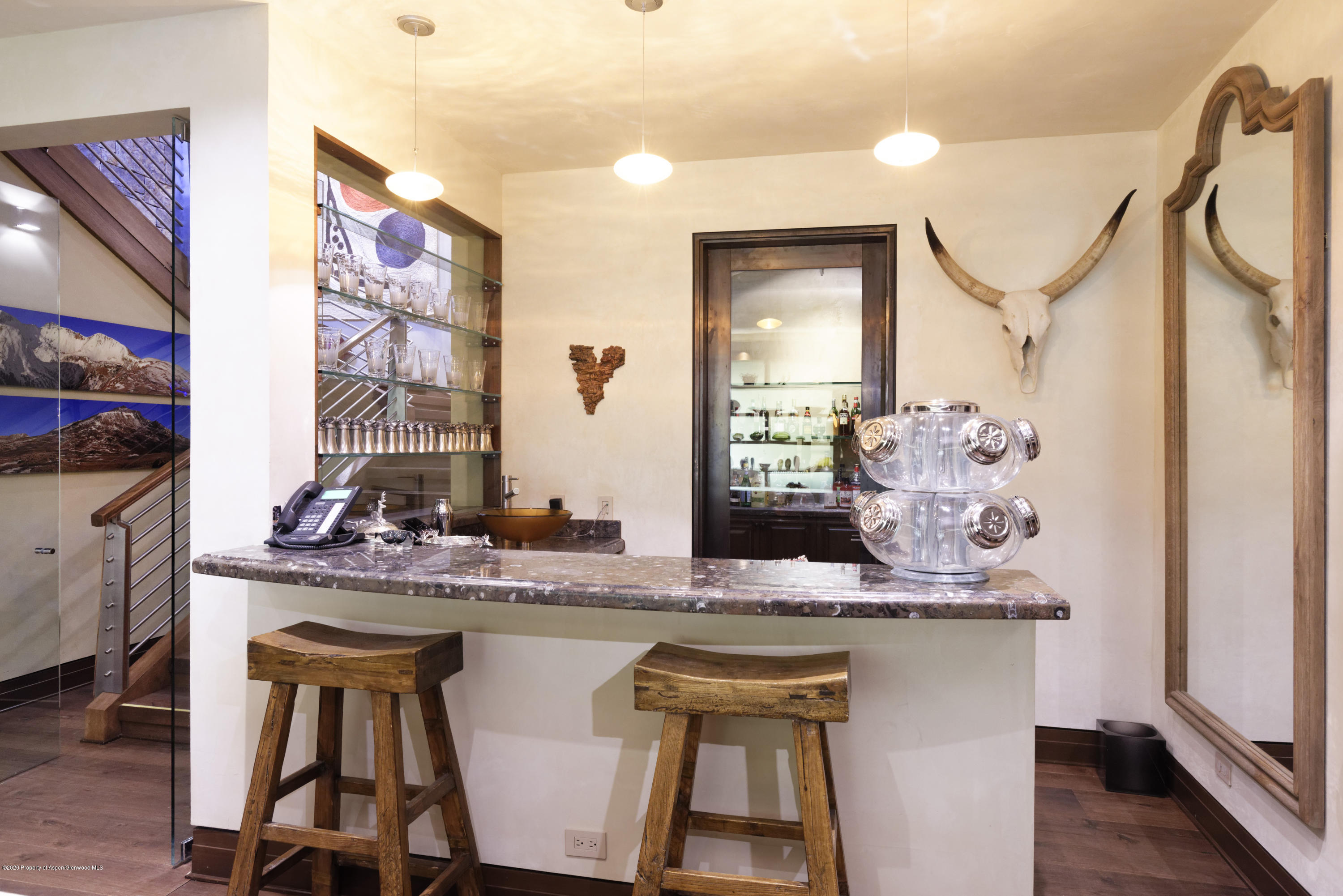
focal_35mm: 22
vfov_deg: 57.3
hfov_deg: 78.6
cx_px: 672
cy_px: 448
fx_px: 821
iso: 2000
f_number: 7.1
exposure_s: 1/13
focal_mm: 22
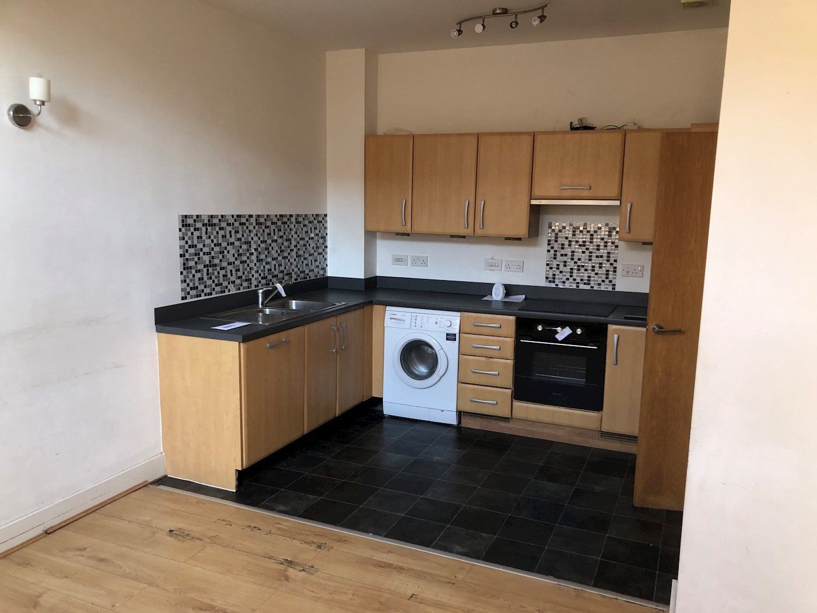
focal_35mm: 28
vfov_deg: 49.7
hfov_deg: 63.4
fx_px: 661
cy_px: 306
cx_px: 408
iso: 40
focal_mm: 3.99
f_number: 1.8
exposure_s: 1/20
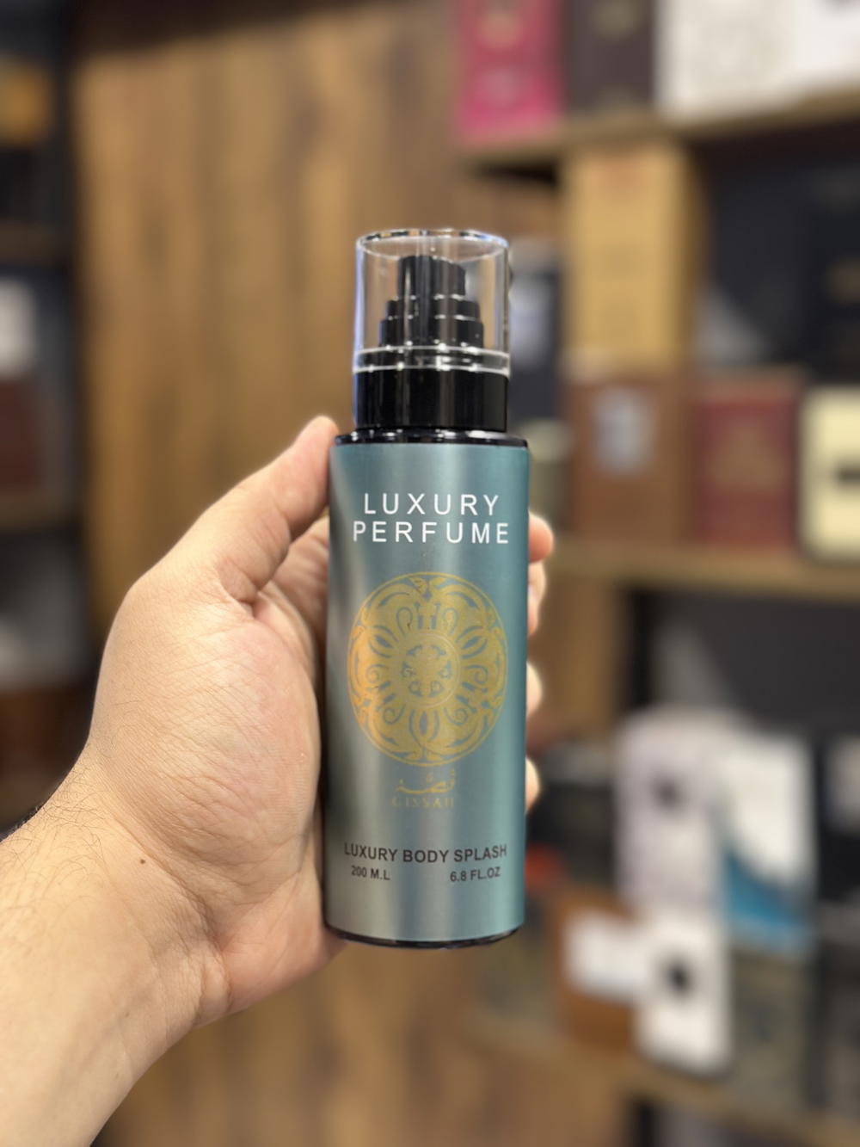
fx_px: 1590
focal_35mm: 48
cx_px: 430
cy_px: 574
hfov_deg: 30.3
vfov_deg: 39.7
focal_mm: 6.86
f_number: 1.78
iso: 100
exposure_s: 1/50
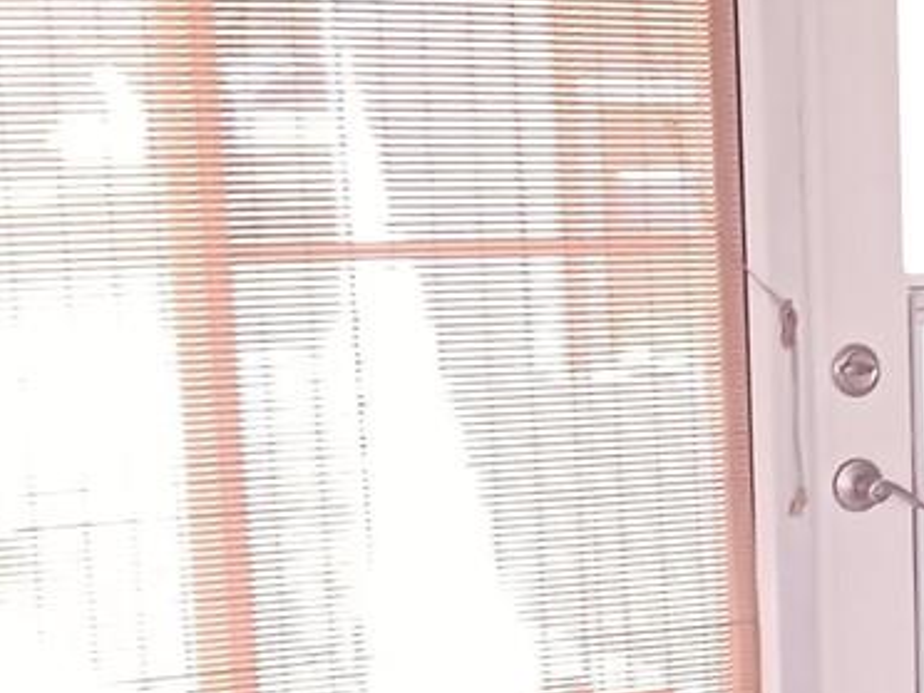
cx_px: 1110
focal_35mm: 116
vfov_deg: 12.5
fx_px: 3096
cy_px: 770
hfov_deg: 16.3
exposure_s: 1/25
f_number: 1.8
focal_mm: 4
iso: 400
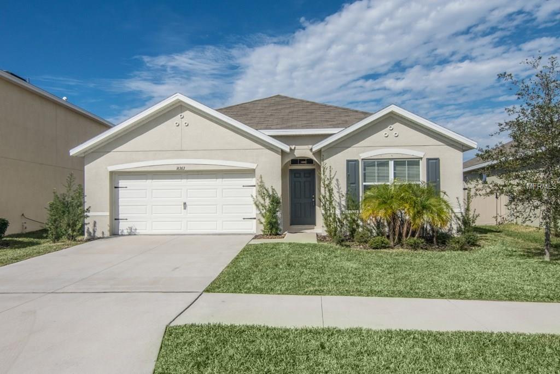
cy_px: 187
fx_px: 373
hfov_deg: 73.7
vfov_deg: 53.1
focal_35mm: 24
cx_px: 280
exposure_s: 1/3200
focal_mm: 16
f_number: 7.1
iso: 640
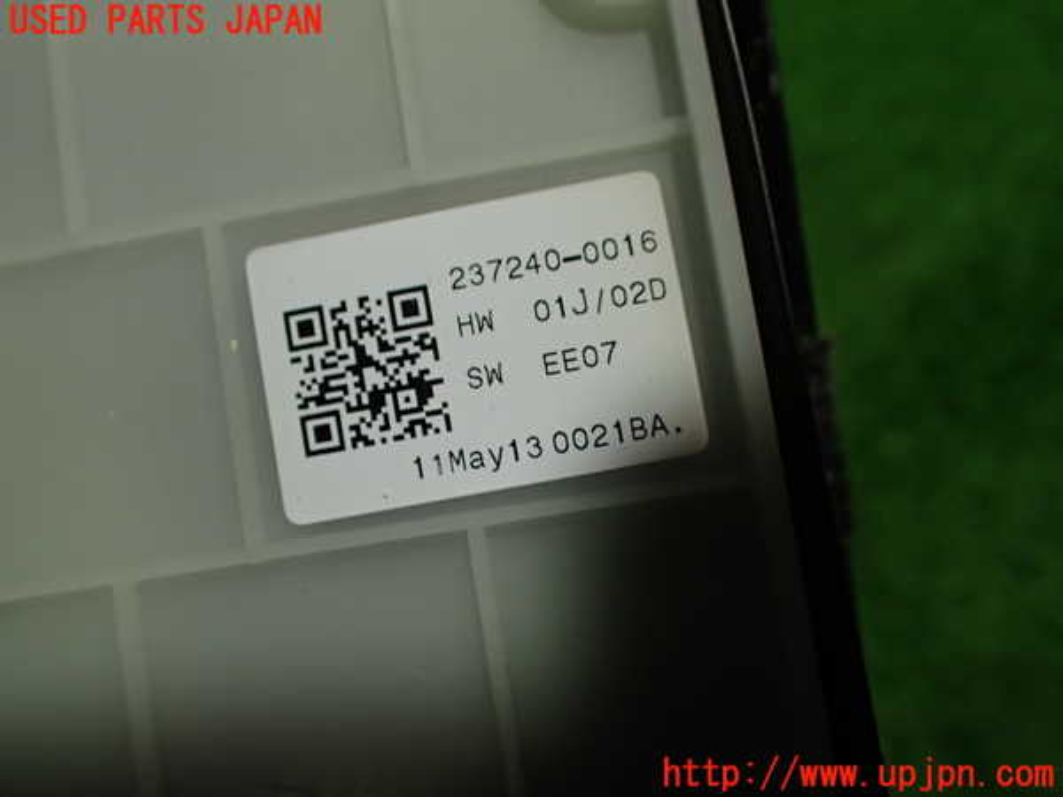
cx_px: 532
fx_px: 921
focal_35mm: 30
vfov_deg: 46.8
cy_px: 398
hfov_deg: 60.0
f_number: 2.3
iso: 250
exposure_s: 1/125
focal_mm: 5.4
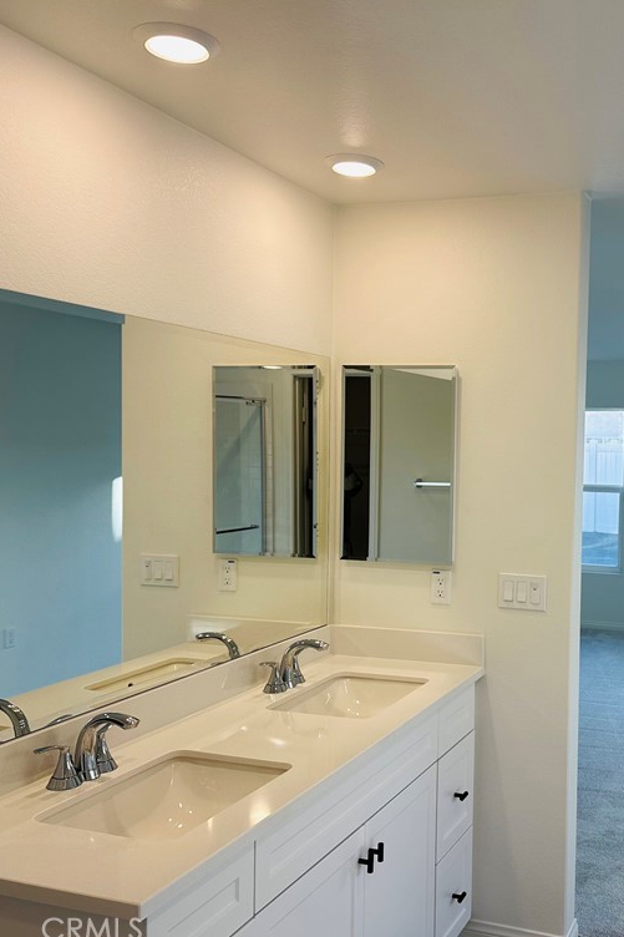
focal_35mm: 34
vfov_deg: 55.8
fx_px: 884
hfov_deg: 37.1
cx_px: 524
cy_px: 468
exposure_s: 1/268
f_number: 1.78
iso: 80
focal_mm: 6.86
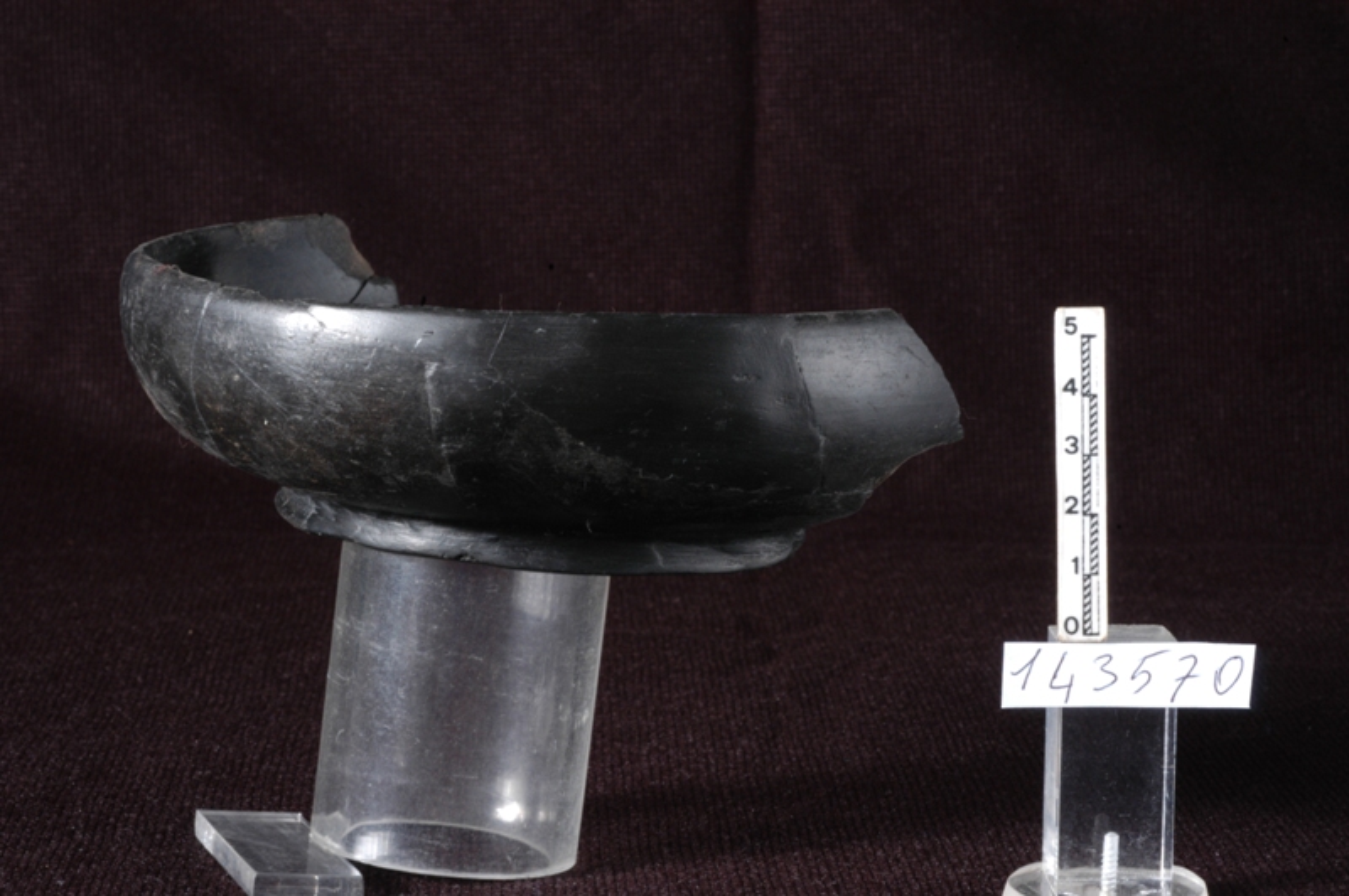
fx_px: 3370
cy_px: 448
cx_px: 674
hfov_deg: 22.6
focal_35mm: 90
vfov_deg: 15.2
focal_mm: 60
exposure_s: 1/100
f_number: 22
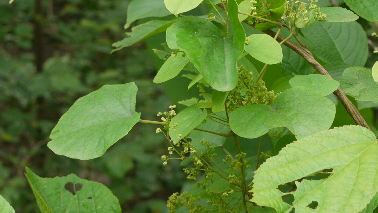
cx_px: 190
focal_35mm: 122
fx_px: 1223
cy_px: 81
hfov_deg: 17.6
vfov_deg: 9.9
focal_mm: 28
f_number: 5.1
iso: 100
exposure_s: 1/40
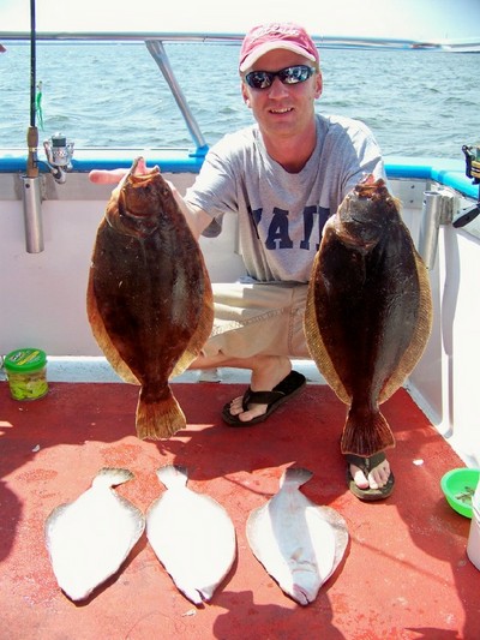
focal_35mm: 36
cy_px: 320
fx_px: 665
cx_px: 240
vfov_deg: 51.3
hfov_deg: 39.7
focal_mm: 5.85
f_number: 2.8
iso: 64
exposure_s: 1/320
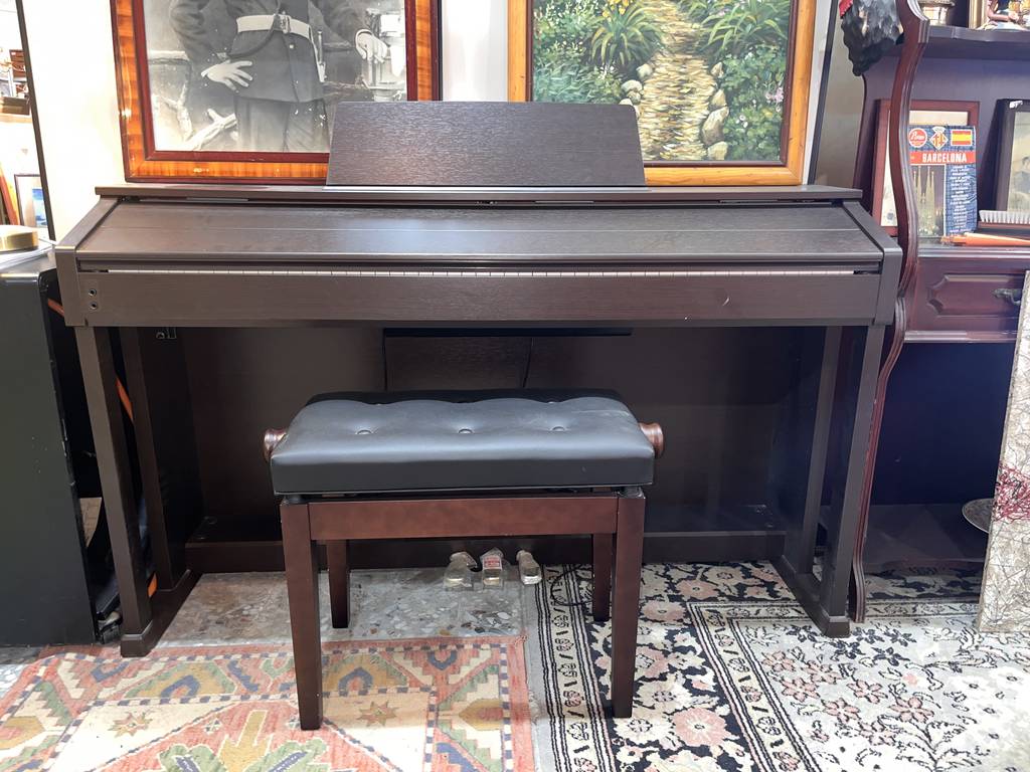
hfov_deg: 67.3
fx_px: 774
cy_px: 386
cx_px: 515
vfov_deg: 53.1
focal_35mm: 26
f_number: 1.6
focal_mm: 5.1
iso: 100
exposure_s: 1/17
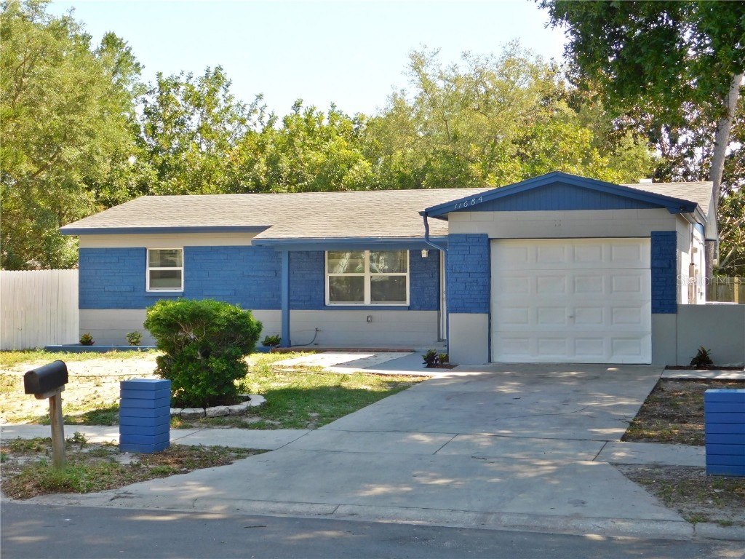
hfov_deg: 32.7
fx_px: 1270
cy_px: 280
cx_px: 372
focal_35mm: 59
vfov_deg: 24.8
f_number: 4
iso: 125
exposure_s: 1/320
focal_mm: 10.4
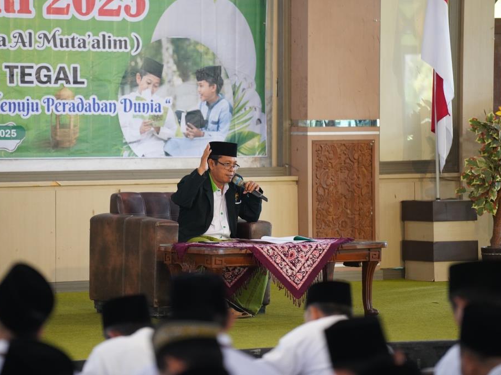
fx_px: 3141
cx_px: 222
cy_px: 188
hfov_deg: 9.1
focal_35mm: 217
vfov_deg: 6.8
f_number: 4
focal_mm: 200
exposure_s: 1/100
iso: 4000
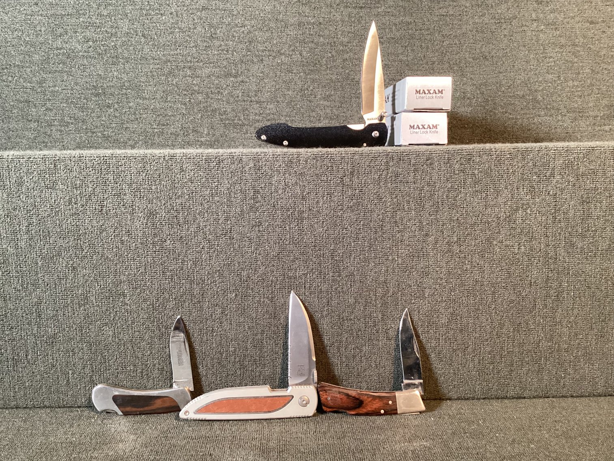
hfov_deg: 58.3
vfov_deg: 45.4
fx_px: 550
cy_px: 230
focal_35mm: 31
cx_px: 307
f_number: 2.4
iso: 400
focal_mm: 3.3
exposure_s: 1/40
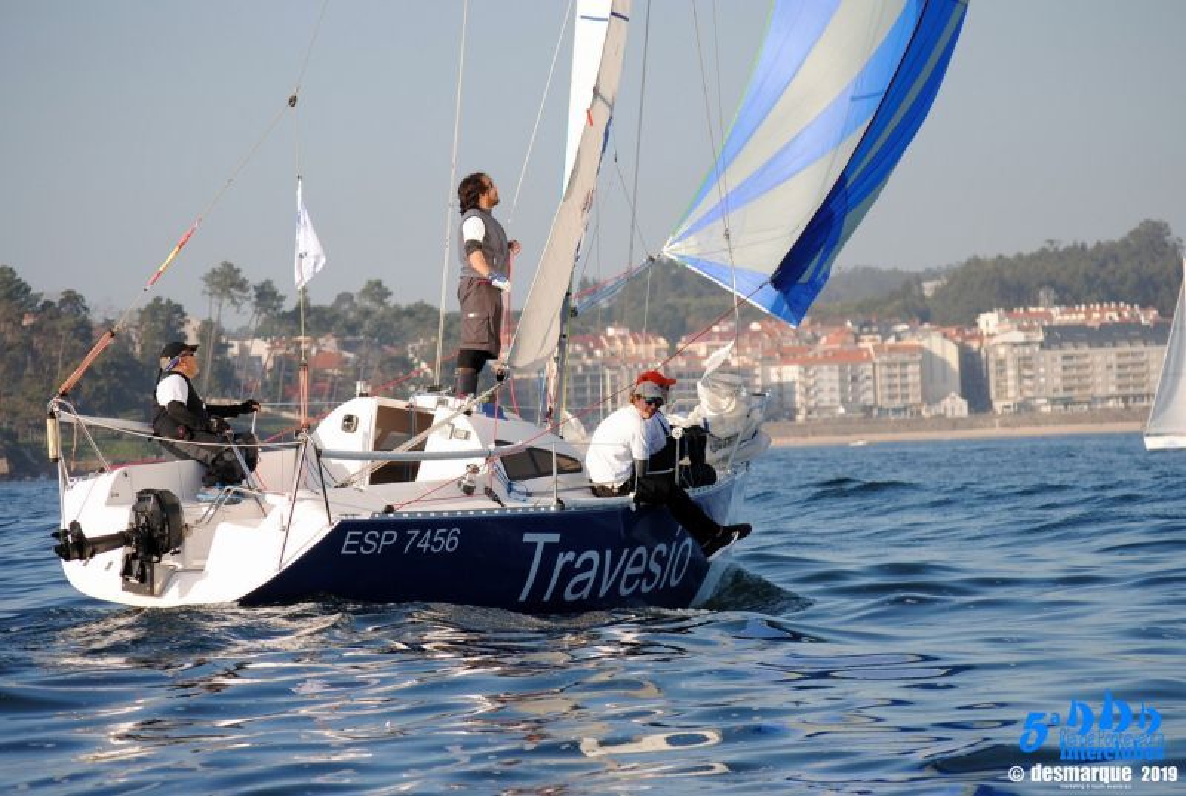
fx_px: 5051
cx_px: 593
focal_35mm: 153
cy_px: 398
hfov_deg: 13.4
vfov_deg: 9.0
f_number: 5.6
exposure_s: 1/500
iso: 110
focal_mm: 102
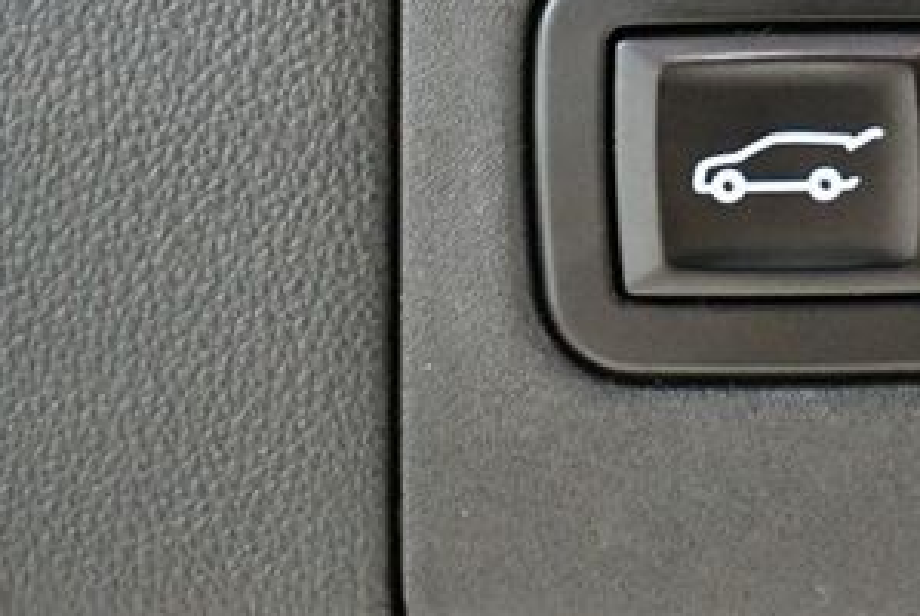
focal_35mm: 77
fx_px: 1970
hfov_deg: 25.4
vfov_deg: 17.6
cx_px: 849
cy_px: 92
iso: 12800
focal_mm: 18
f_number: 3.5
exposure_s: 1/60
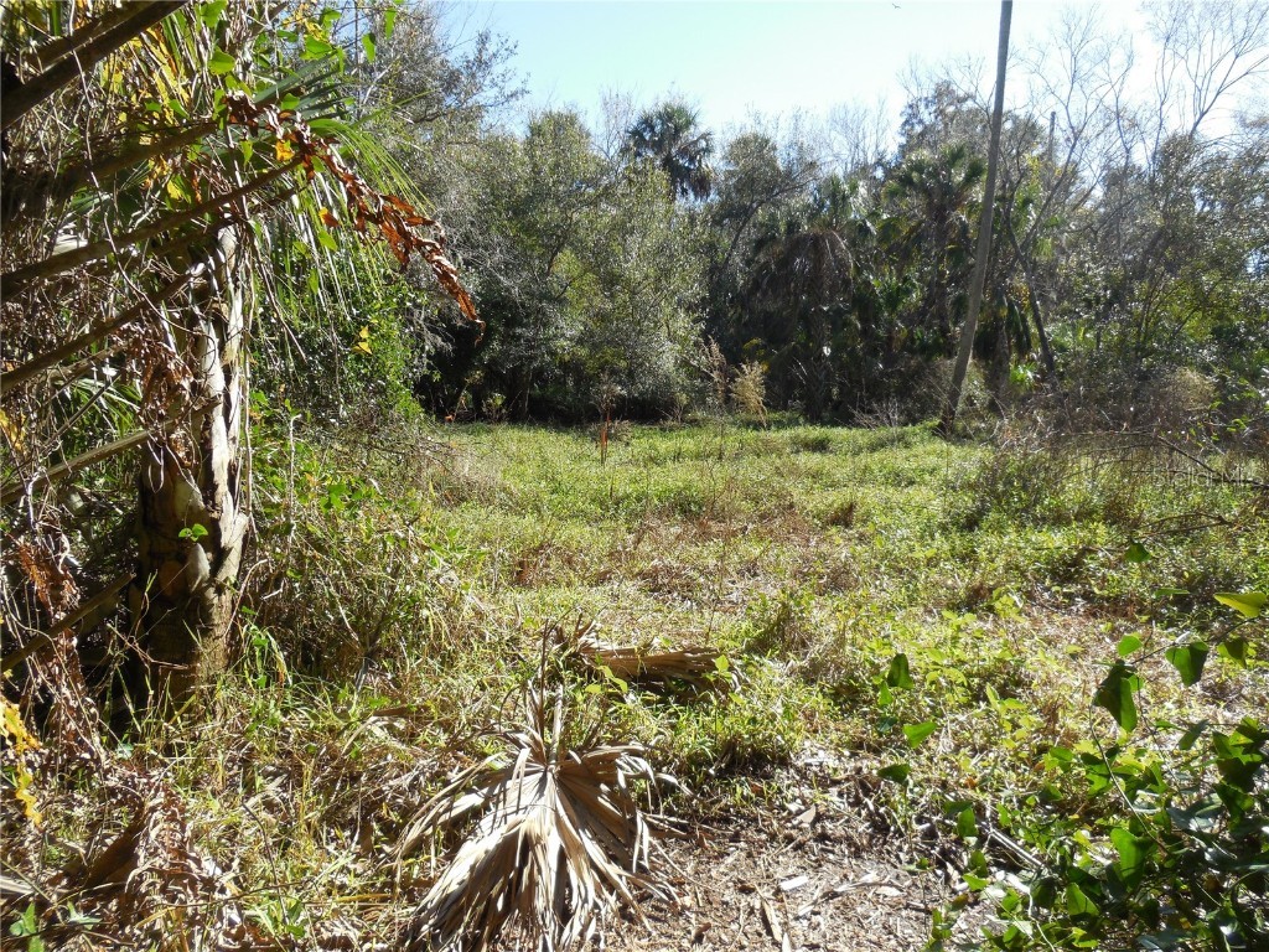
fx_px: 916
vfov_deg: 54.9
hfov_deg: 69.4
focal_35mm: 25
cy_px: 476
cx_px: 634
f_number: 3.1
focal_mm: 4.5
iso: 125
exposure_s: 1/640
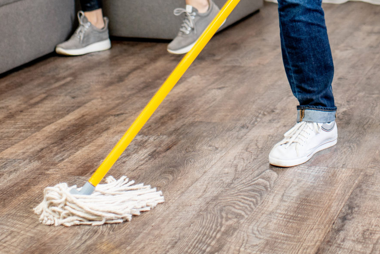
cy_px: -115
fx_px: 1077
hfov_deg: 19.7
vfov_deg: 12.8
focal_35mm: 102
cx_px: 331
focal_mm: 35
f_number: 2.2
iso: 500
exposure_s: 1/160
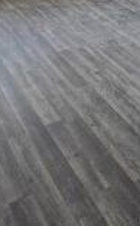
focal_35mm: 62
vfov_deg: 30.0
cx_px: 219
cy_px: -17
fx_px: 380
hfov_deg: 18.2
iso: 64
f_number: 2.2
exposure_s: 1/50
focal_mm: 2.2
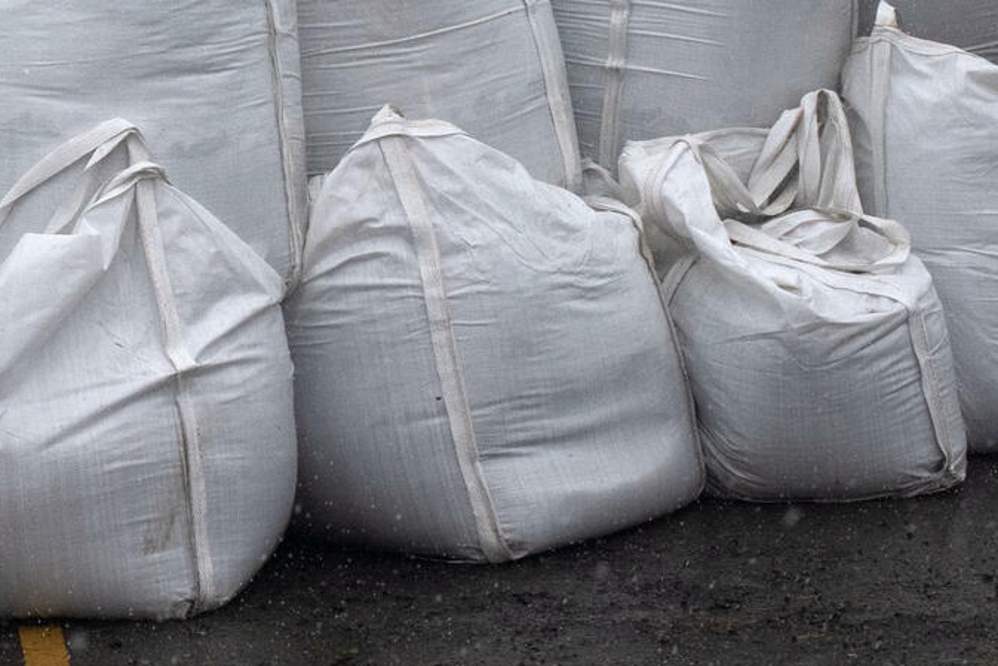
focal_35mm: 129
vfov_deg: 10.5
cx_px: -44
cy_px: -30
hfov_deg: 15.5
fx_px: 3577
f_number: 10
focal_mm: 35
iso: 1250
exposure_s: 1/1000
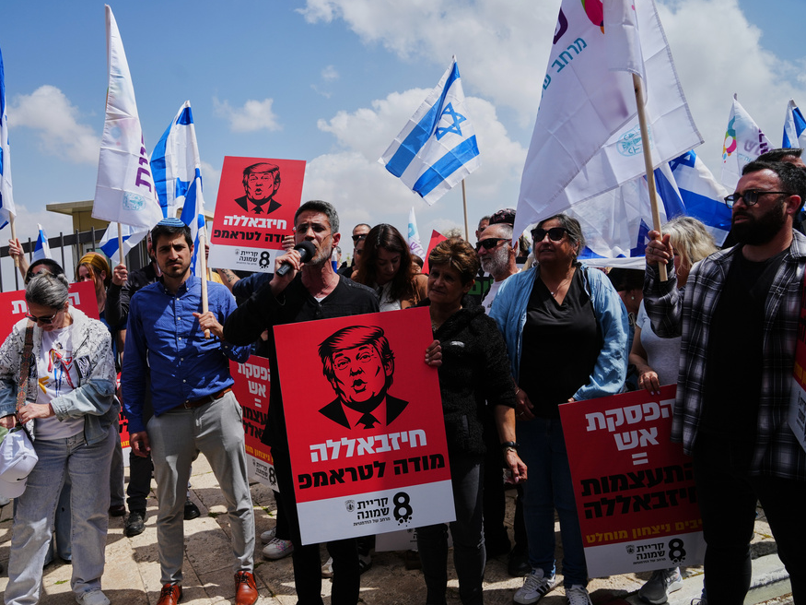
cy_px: 309
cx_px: 338
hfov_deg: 64.9
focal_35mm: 27
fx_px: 629
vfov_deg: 51.3
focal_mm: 24
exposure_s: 1/1600
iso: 320
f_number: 7.1
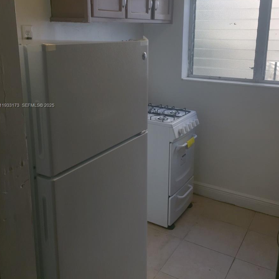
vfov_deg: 46.8
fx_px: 319
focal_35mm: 35
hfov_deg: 47.2
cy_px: 106
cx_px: 138
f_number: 2.2
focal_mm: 4.15
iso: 32
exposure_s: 1/264
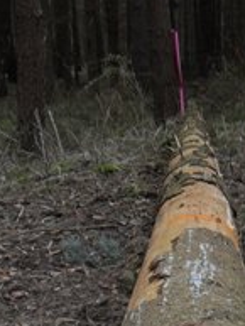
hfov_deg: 17.1
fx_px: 811
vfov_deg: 22.3
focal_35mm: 86
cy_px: 282
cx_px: 193
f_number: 2.8
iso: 100
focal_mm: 6.3
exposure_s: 1/45
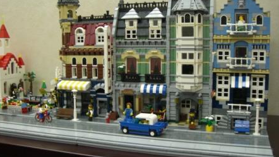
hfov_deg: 48.4
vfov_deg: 28.3
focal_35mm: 42
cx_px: 138
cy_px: 73
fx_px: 311
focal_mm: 6.2
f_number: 2.7
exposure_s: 1/40
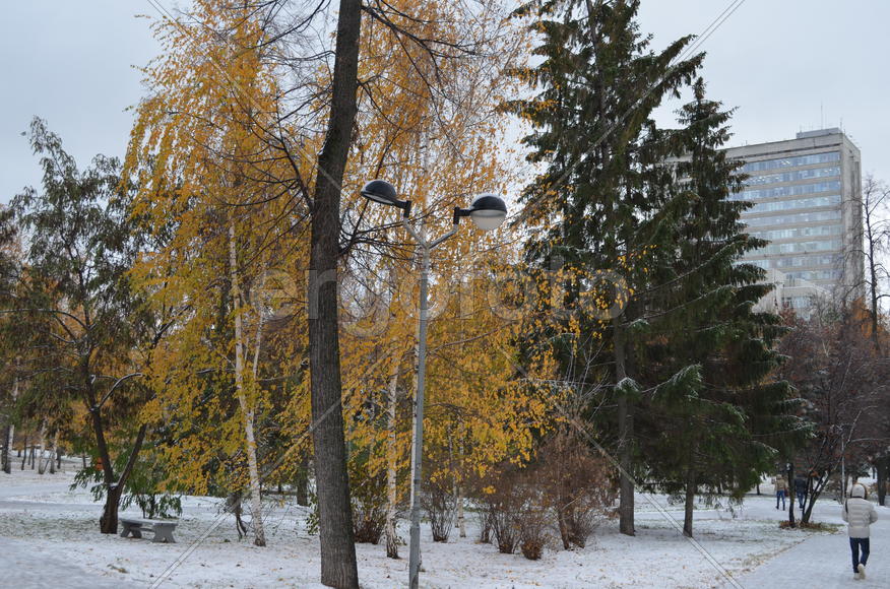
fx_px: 1036
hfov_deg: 46.5
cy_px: 294
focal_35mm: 42
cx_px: 445
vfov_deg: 31.7
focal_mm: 28
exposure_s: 1/125
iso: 280
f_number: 5.6
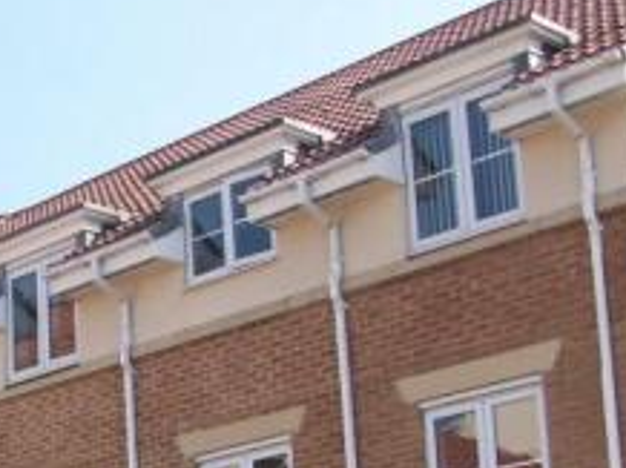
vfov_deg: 15.7
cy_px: 535
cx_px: -128
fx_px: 1644
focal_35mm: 91
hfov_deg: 20.2
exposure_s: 1/550
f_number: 2.8
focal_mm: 5.7
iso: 64
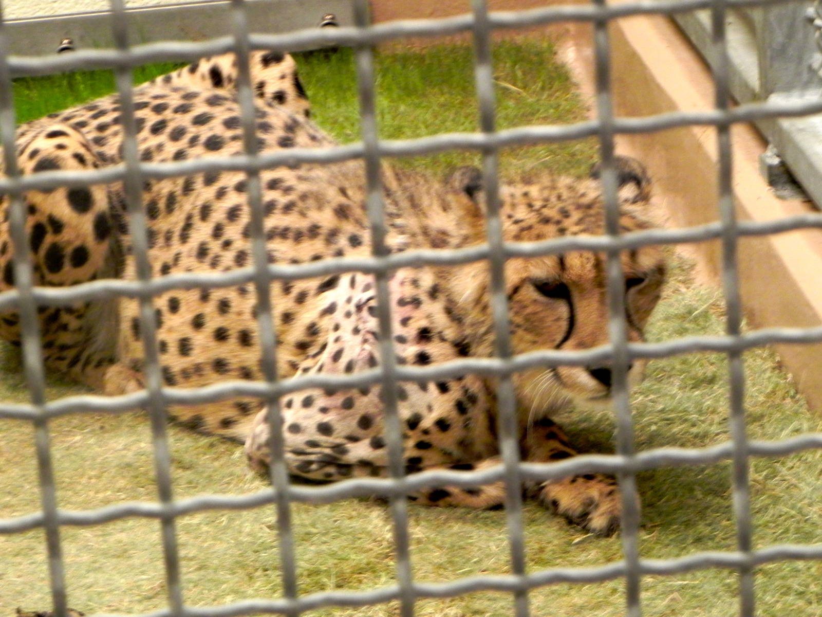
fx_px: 3847
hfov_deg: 12.2
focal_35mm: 162
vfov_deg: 9.2
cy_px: 308
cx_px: 411
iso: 400
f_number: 4.5
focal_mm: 28.8
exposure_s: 1/7.1
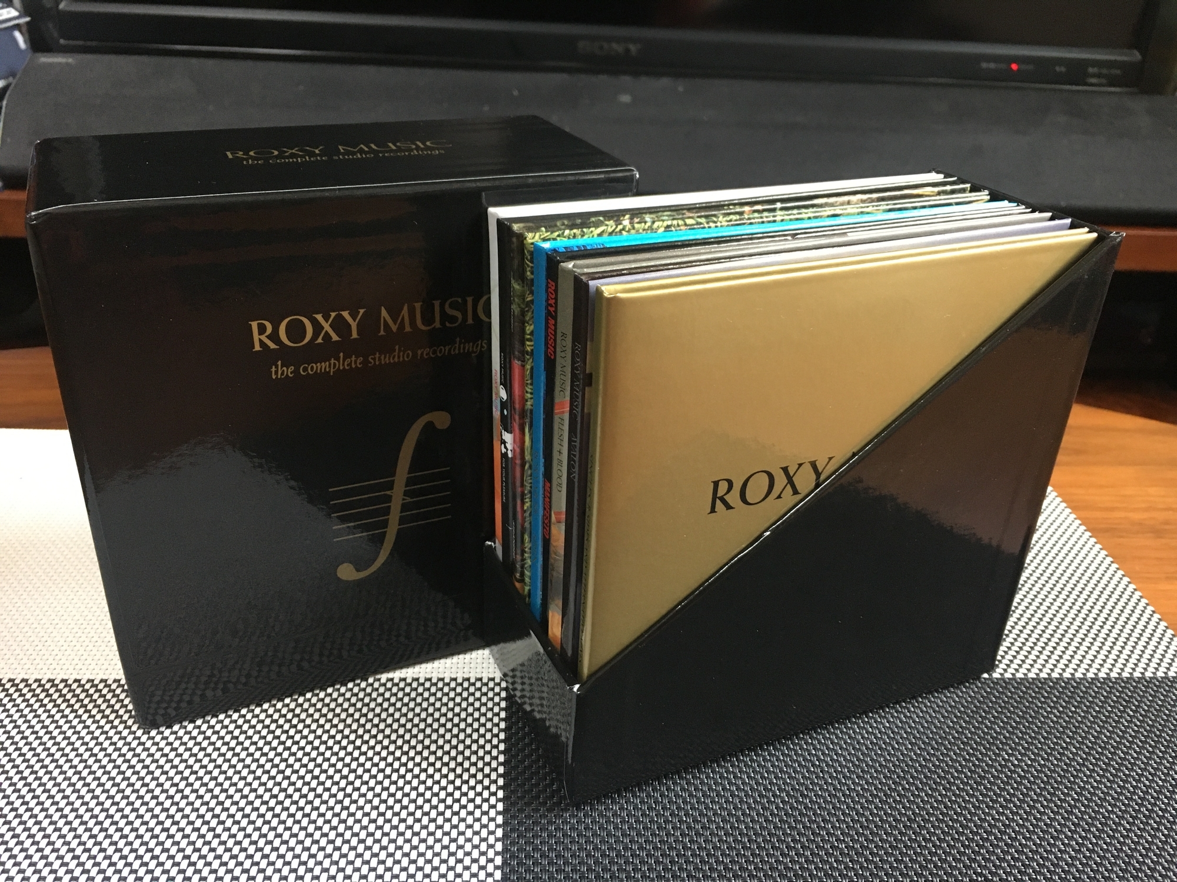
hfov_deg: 61.7
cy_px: 441
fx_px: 986
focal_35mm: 29
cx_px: 588
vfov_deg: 48.2
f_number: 2.2
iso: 160
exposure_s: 1/30
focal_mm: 4.15
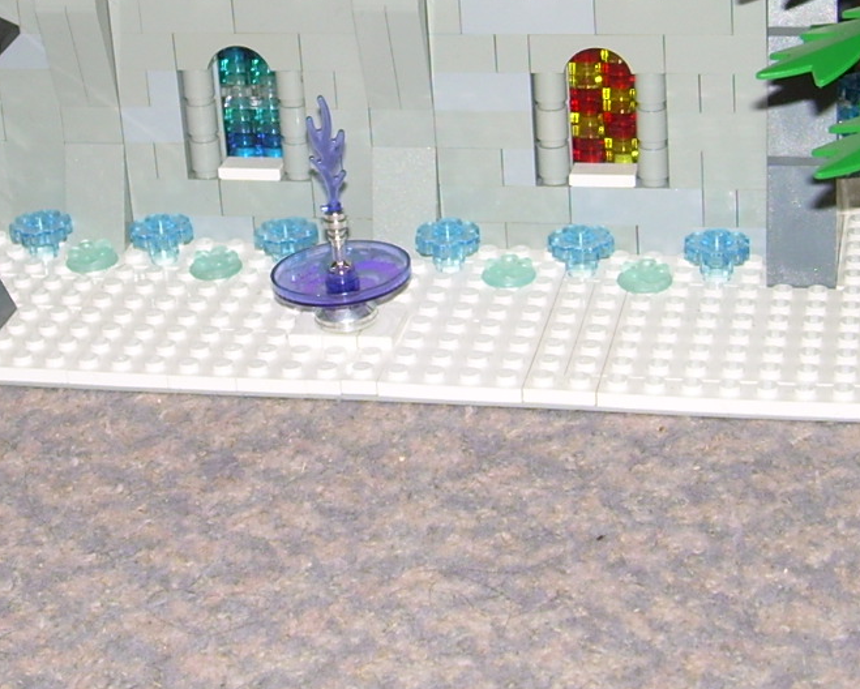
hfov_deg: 21.2
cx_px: 364
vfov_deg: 16.8
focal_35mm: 90
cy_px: 23
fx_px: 2292
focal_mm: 6.3
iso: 50
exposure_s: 1/60
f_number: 2.8
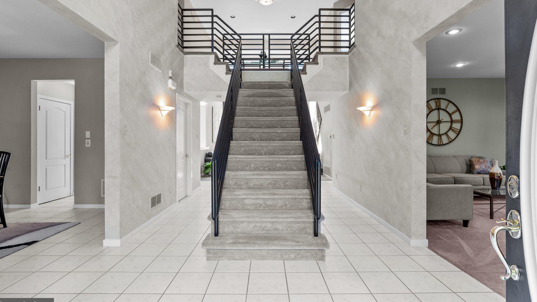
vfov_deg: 63.8
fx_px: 242
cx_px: 267
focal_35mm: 17
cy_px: 136
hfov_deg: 95.9
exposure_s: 1/13
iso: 800
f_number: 8
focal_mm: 16
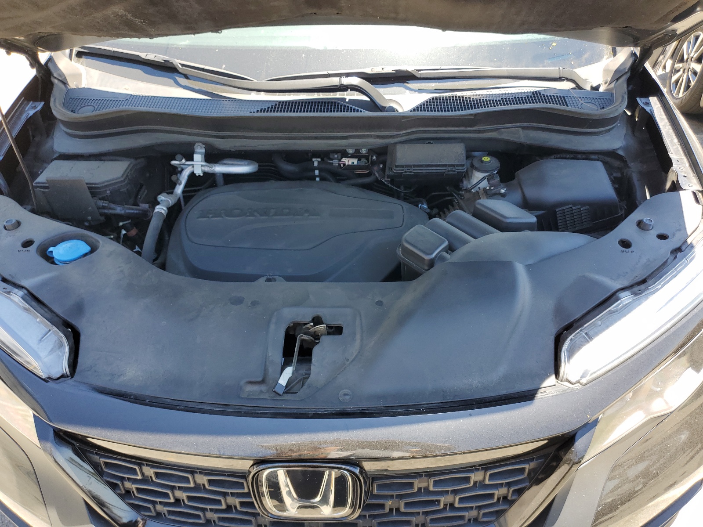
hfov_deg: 67.3
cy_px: 264
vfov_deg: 53.1
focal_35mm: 26
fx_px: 528
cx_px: 352
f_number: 1.5
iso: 50
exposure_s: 1/312
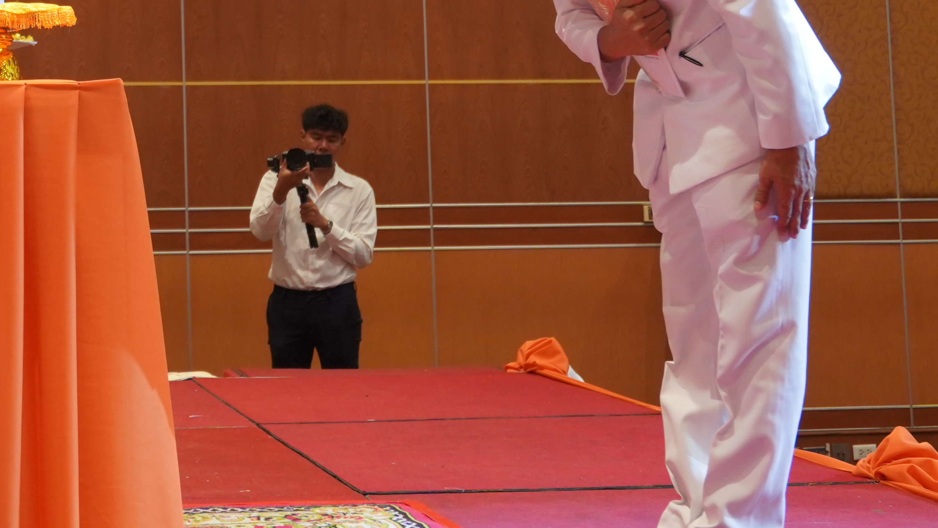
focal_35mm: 81
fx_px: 2015
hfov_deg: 24.8
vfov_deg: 14.5
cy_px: -83
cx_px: -23
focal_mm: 29
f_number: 4
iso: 1600
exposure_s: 1/200
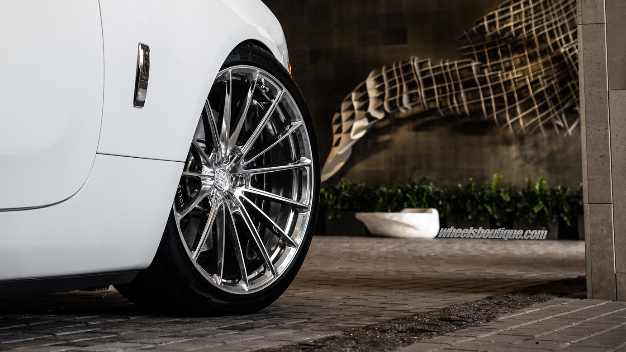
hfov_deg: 27.4
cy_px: 93
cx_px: 226
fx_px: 1278
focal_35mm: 77
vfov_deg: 15.6
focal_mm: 53
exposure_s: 1/100
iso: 640
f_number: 6.3
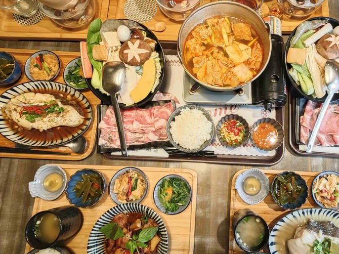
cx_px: 219
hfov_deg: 77.1
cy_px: 125
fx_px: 206
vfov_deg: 63.4
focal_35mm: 21
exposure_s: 1/40
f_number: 1.8
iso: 250
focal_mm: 2.03
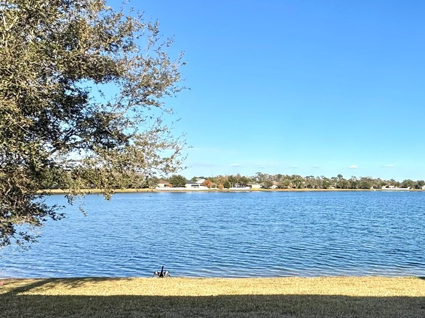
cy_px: 198
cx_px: 384
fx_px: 393
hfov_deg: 50.3
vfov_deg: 43.8
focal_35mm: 32
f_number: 2.2
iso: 50
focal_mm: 2.22
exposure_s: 1/2083
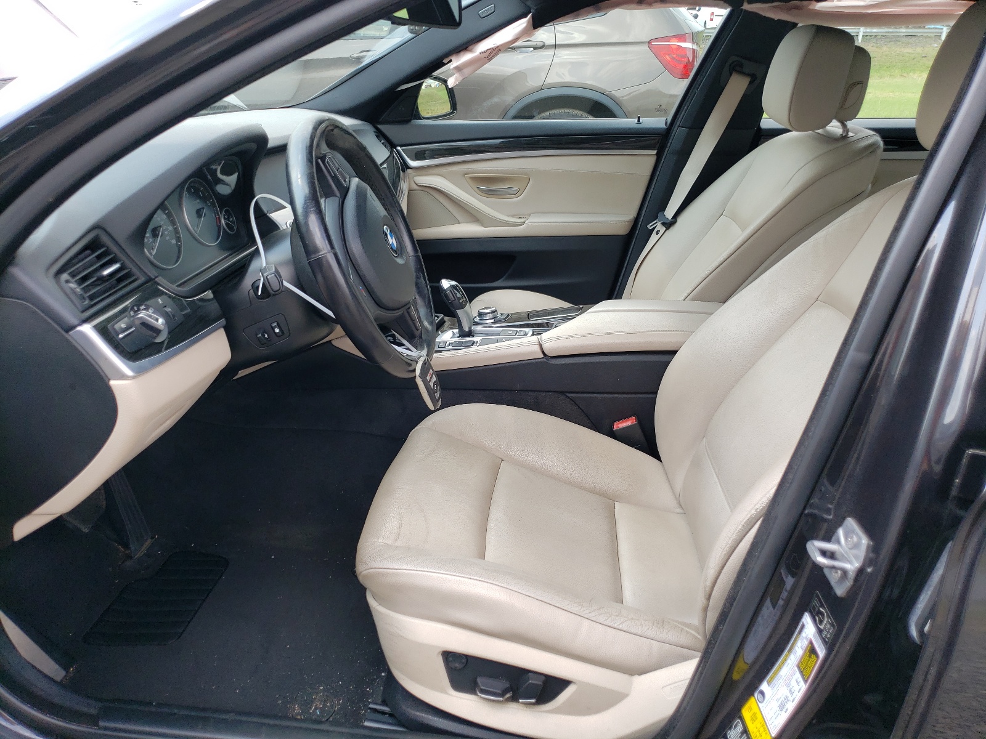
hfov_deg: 67.3
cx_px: 493
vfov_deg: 53.1
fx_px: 741
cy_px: 370
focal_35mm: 26
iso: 50
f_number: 1.5
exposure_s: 1/476
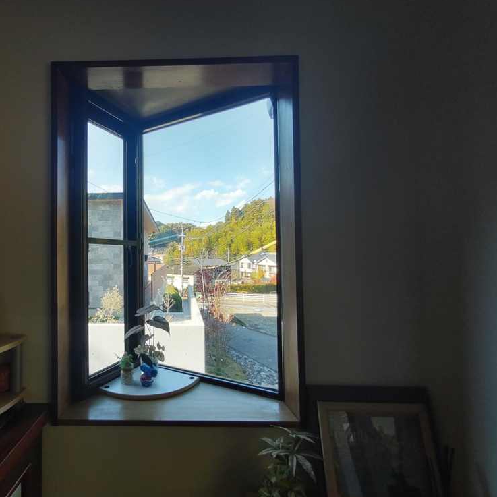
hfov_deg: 78.6
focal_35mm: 18
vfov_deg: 80.7
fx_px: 292
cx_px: 175
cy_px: 248
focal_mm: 1.6
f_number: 2.4
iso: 57
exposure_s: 1/100
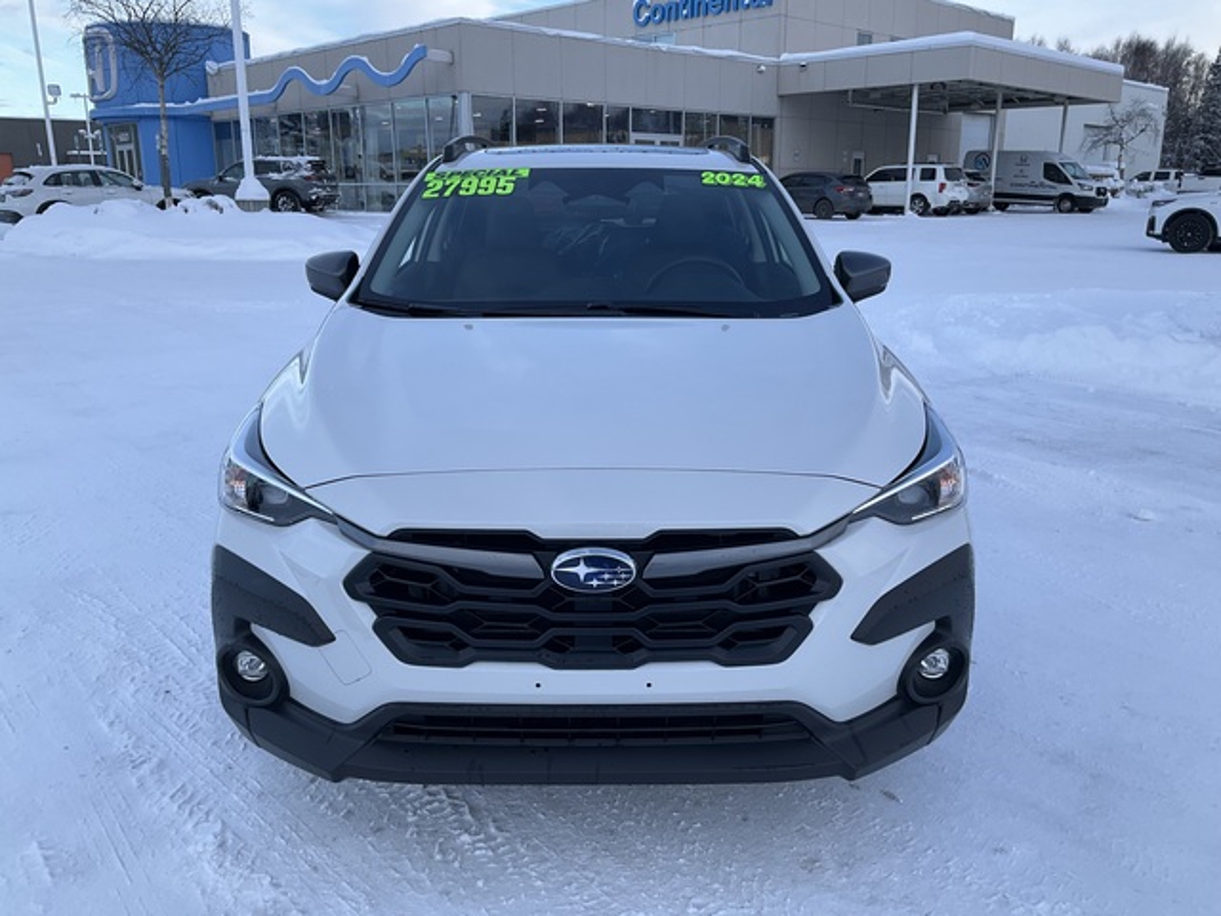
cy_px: 458
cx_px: 610
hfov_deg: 61.7
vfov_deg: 48.2
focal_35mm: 29
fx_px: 1023
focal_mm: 3
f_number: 1.8
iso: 25
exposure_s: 1/380
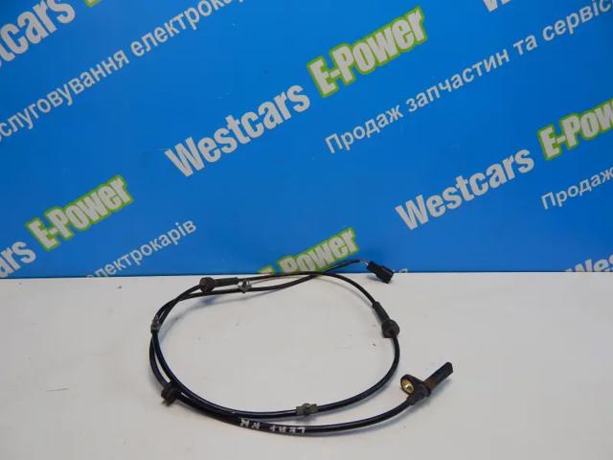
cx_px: 306
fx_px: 407
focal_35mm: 23
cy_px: 230
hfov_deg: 73.9
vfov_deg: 58.9
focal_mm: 4
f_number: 3
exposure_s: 1/60
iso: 125
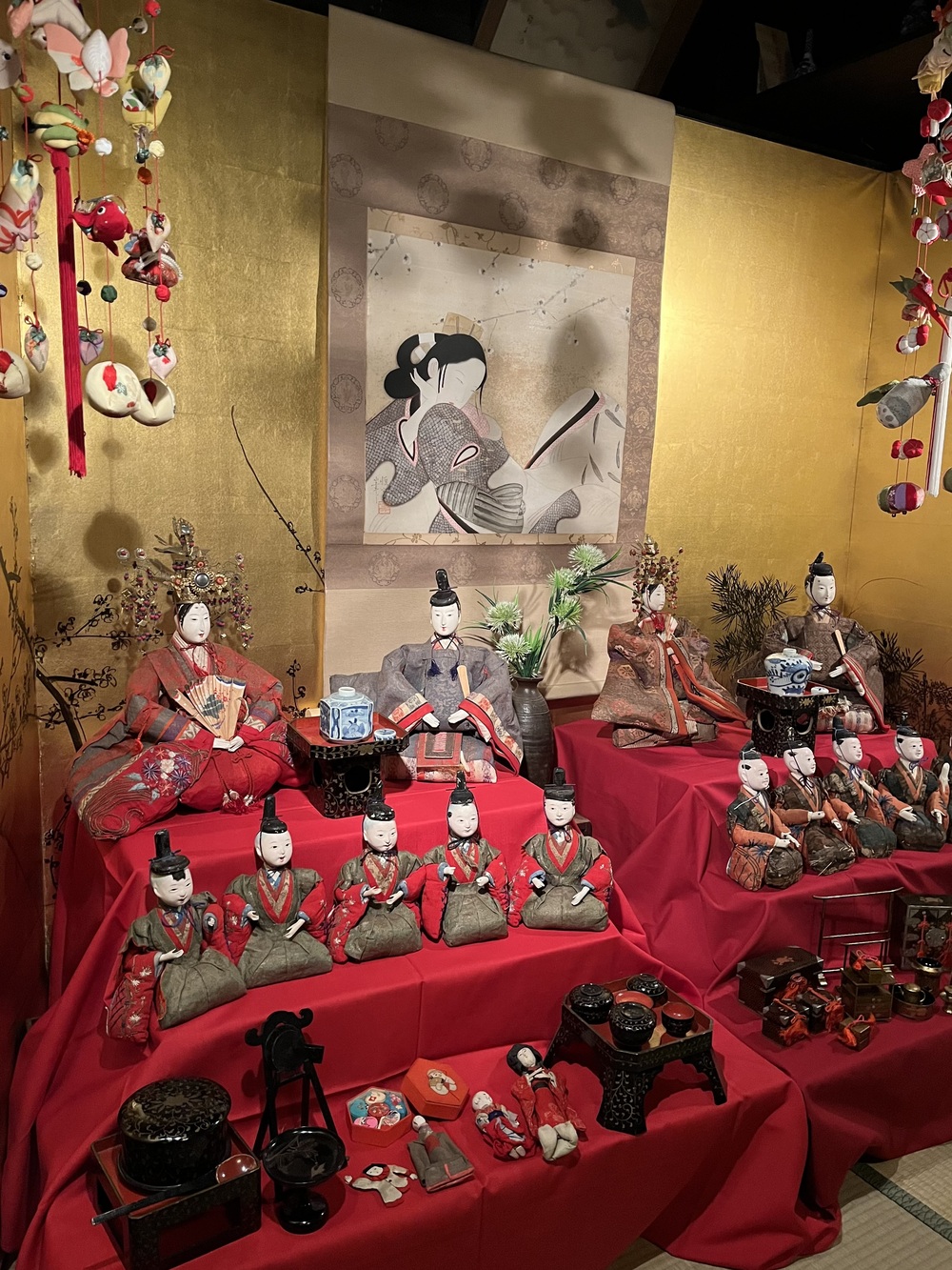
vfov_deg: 67.3
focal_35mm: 26
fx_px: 953
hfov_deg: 53.1
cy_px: 635
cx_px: 476
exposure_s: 1/40
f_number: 1.6
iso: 500
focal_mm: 5.1
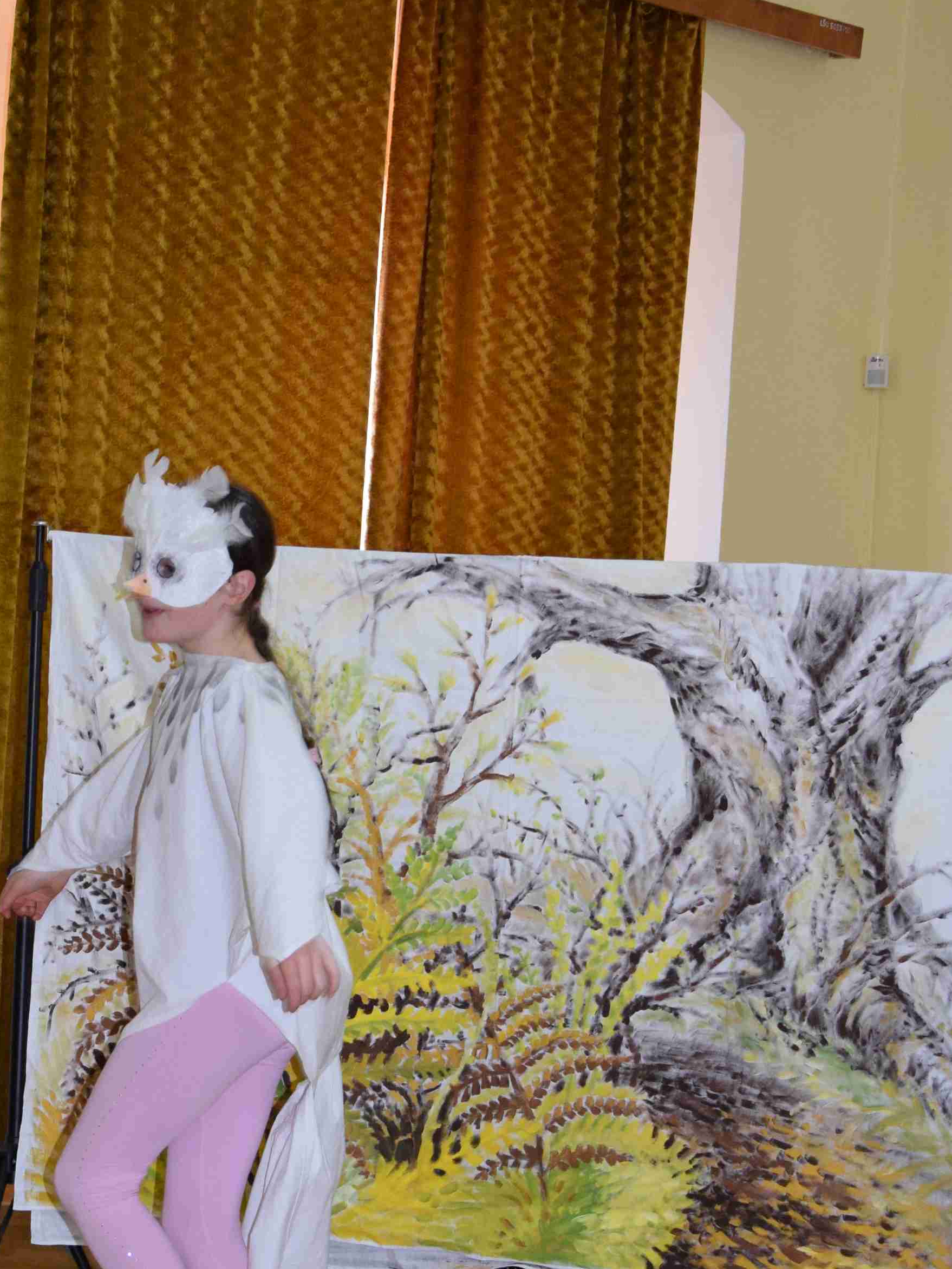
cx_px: 228
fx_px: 3044
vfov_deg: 23.4
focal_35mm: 83
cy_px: 859
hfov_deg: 17.7
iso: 1600
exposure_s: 1/100
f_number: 5
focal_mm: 30
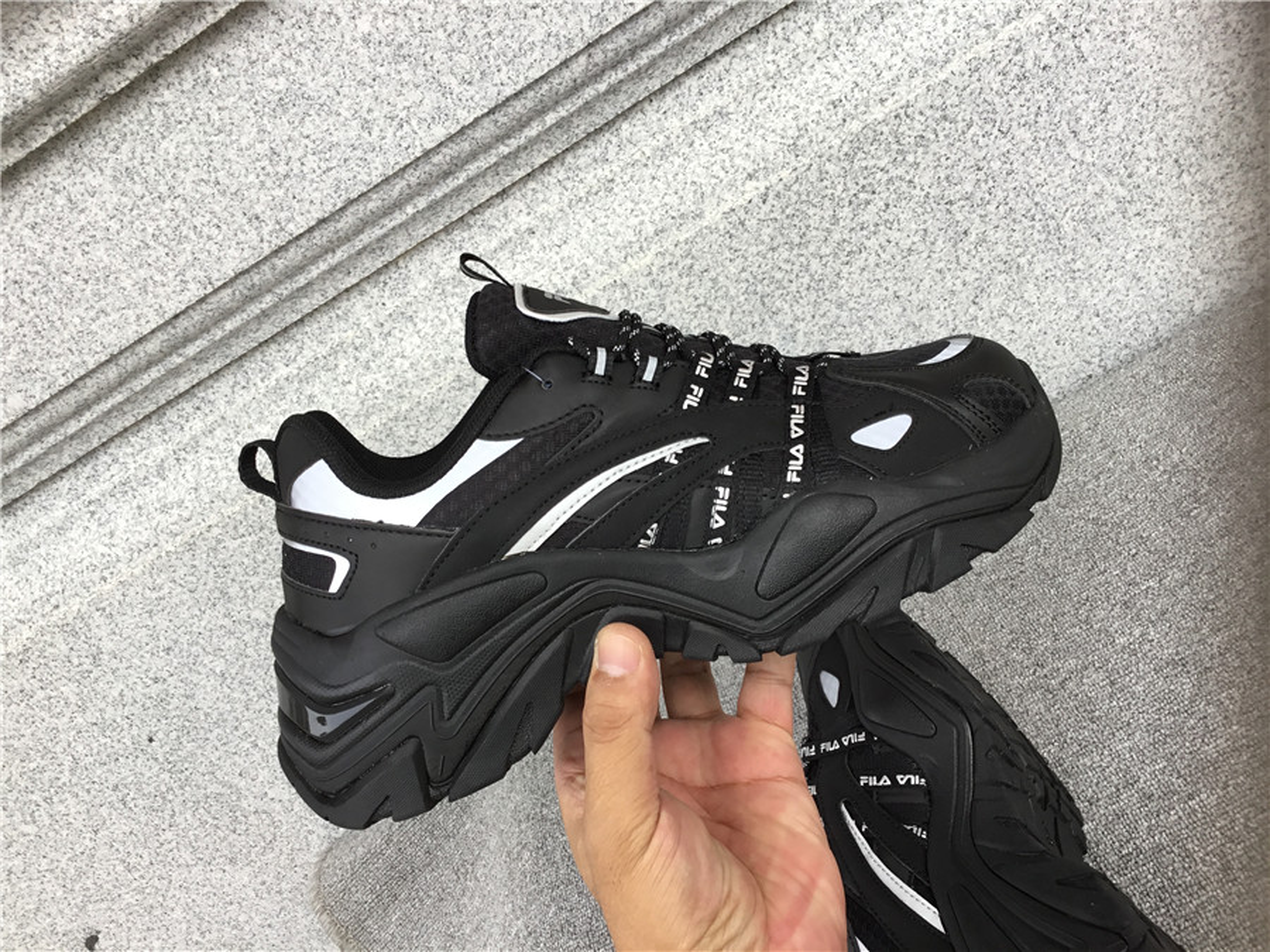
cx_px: 635
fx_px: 1137
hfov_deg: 58.4
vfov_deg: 45.4
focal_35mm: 31
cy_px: 476
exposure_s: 1/100
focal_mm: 3.3
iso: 25
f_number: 2.4
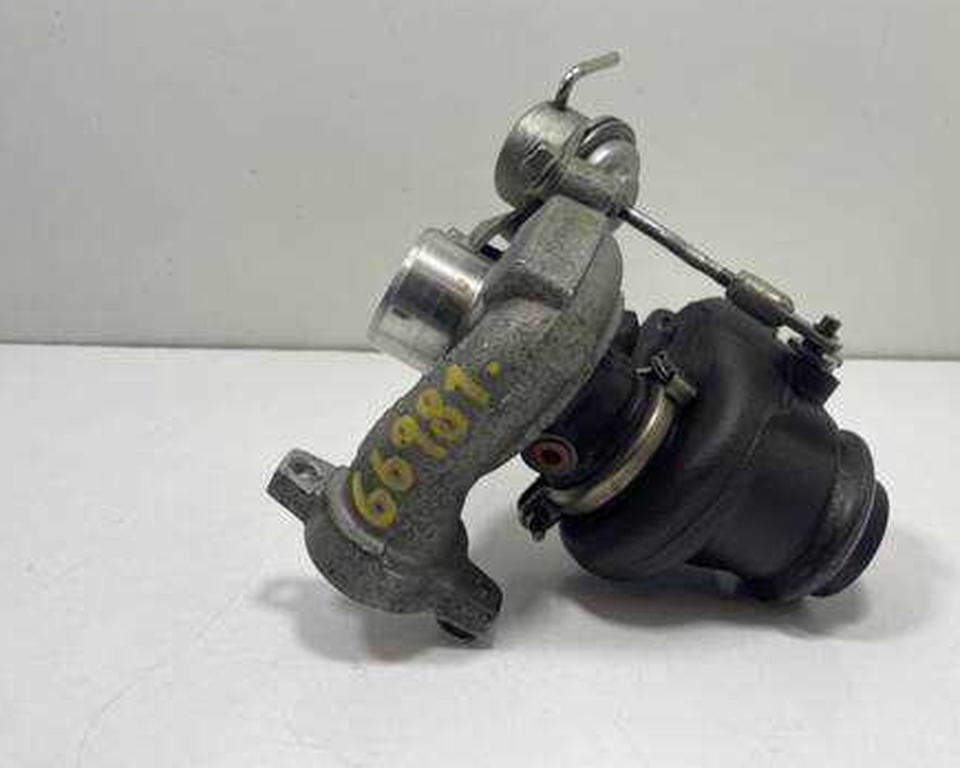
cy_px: 373
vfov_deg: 51.5
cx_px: 508
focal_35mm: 28
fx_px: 796
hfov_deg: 62.2
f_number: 1.6
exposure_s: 1/100
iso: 64
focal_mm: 4.2
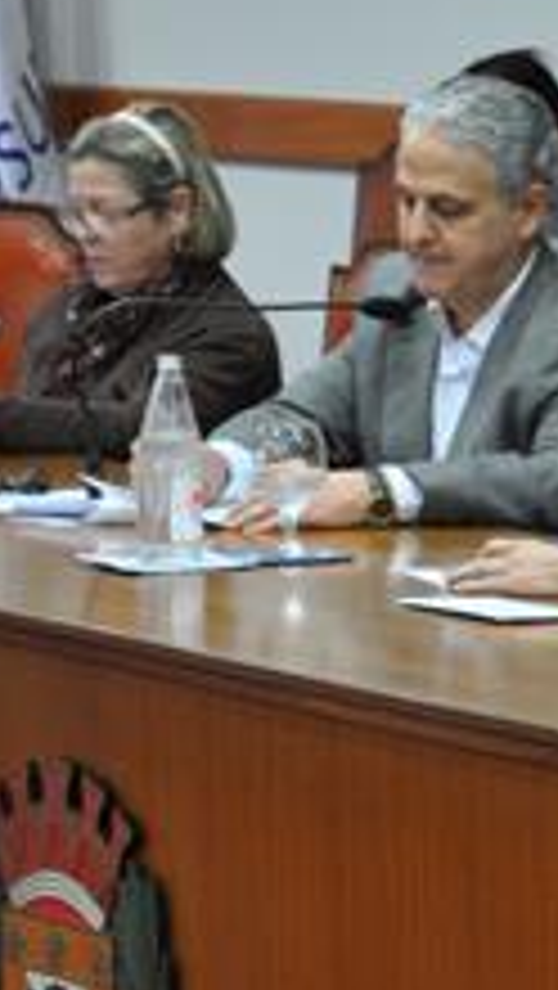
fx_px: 7091
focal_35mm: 270
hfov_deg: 4.5
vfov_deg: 8.0
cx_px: 522
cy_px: 376
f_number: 5.3
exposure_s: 1/25
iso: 800
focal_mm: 70
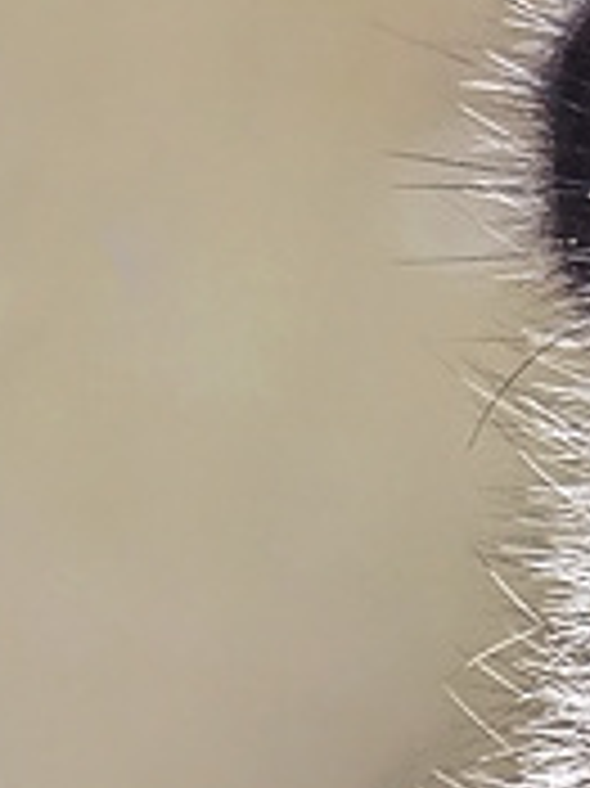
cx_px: 1520
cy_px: 1504
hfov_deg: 0.5
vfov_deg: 0.7
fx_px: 66622
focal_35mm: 2928
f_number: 5.1
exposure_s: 1/500
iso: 400
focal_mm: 200
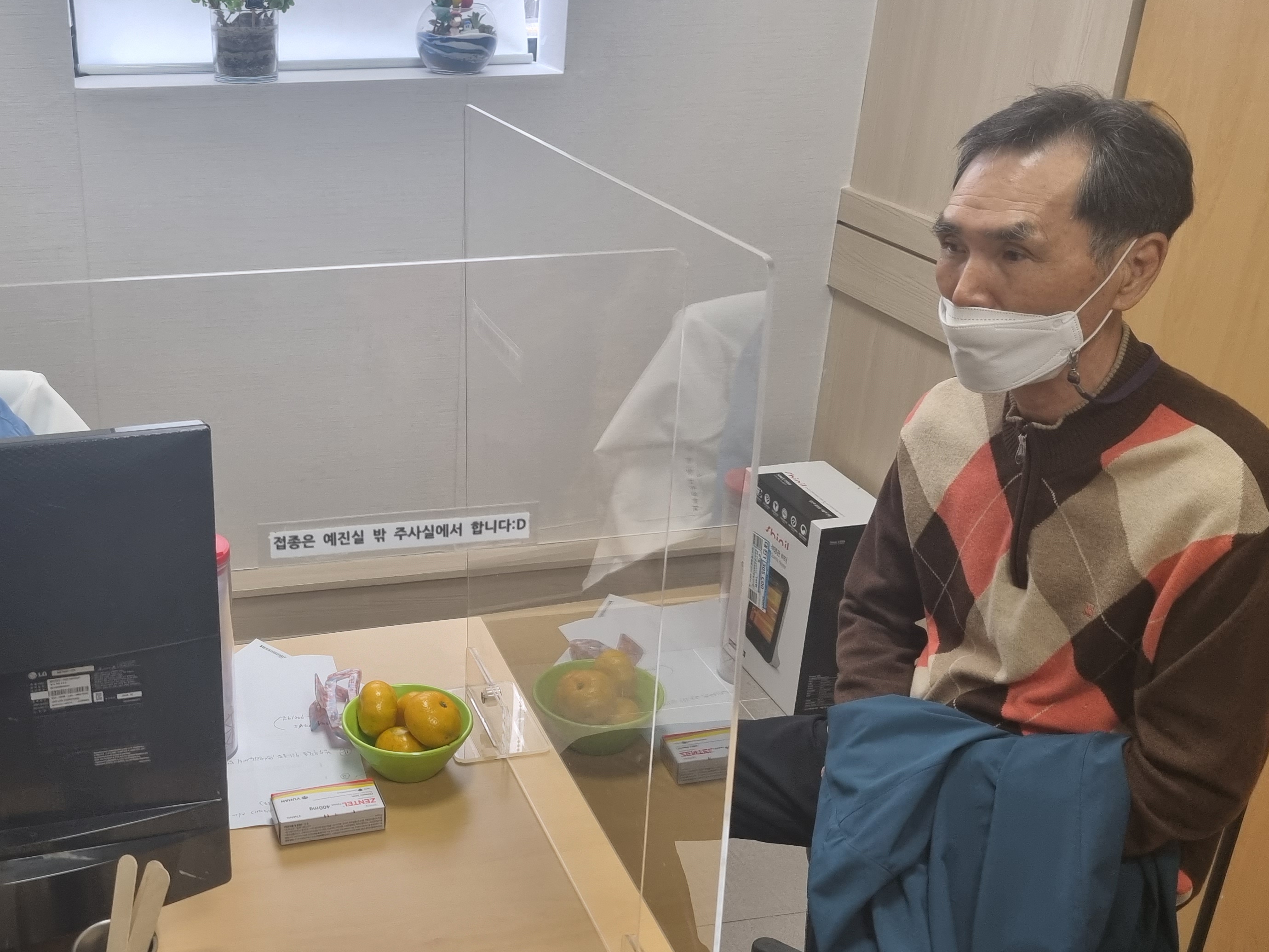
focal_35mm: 38
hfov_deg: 47.7
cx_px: 368
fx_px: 1393
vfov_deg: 37.7
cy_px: 492
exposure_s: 1/120
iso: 200
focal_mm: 5.4
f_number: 1.8
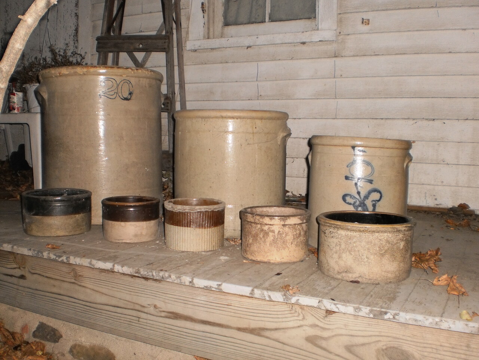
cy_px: 180
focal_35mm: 36
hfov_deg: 51.4
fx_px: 498
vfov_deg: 39.7
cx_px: 240
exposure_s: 1/30
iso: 125
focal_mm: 6.3
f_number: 3.1
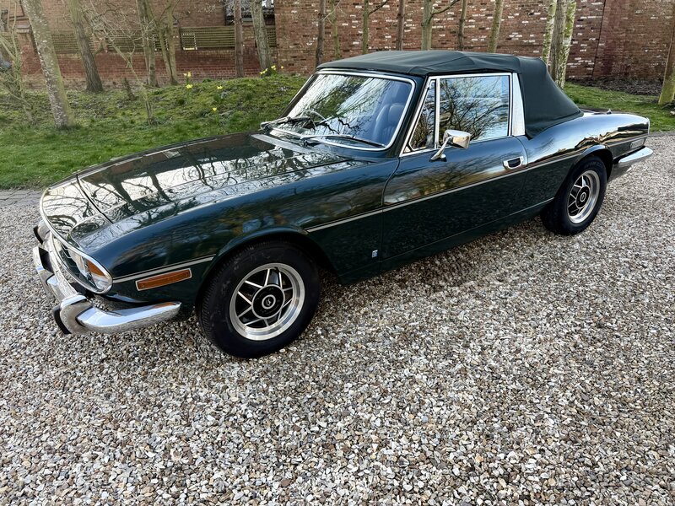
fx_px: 468
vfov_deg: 56.8
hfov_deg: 71.6
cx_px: 338
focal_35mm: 24
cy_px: 253
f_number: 1.78
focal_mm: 6.76
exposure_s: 1/407
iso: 100
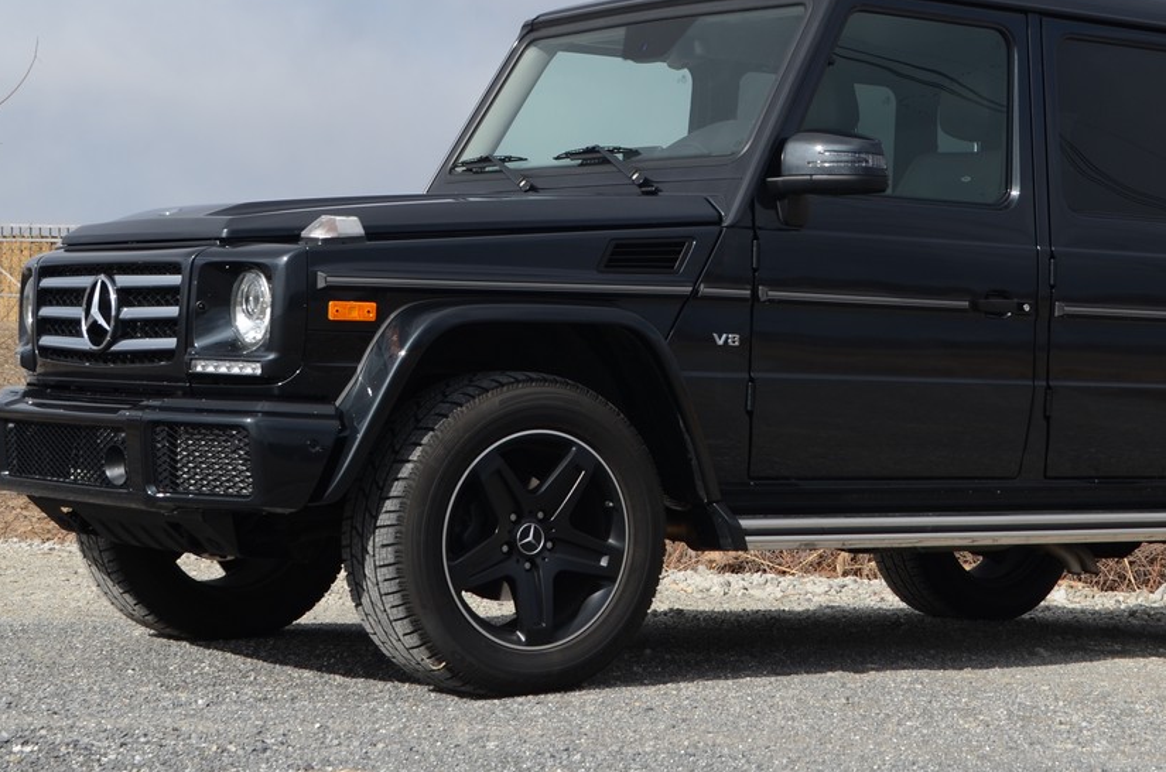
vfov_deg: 15.8
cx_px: 832
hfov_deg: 23.5
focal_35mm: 86
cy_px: 312
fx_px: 2779
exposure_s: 1/250
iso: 100
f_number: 8
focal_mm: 32
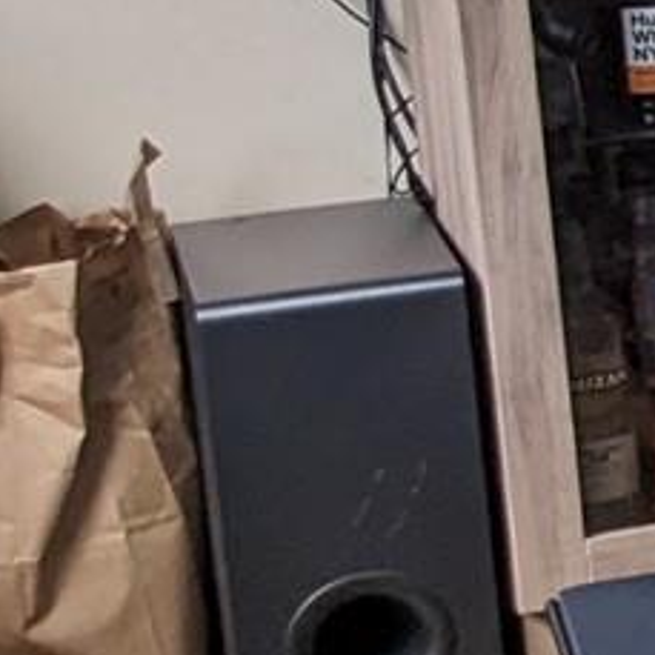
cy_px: -103
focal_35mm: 213
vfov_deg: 8.1
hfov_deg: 6.5
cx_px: 2692
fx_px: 4560
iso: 56
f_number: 1.73
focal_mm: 4.38
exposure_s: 1/227
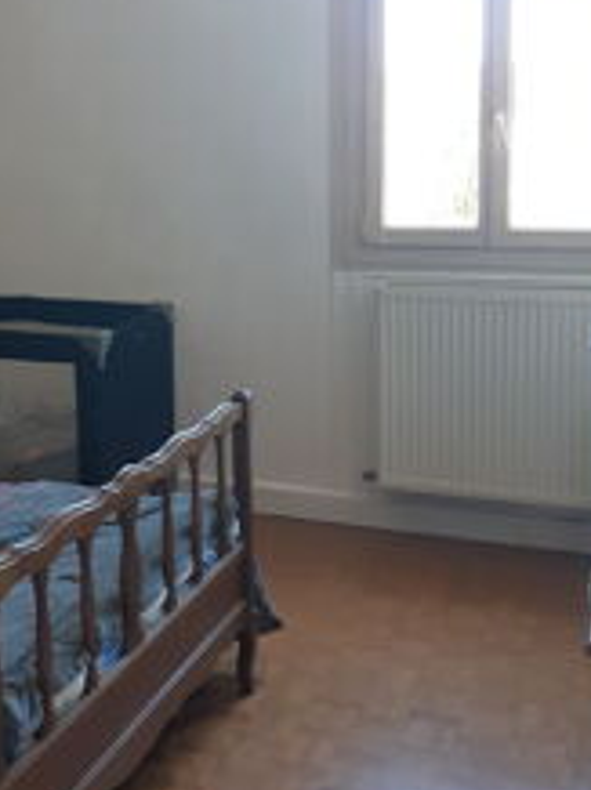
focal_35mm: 51
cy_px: 284
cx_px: 102
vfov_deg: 37.2
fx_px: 1163
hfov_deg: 27.8
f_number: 1.7
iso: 100
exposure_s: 1/50
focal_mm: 3.93
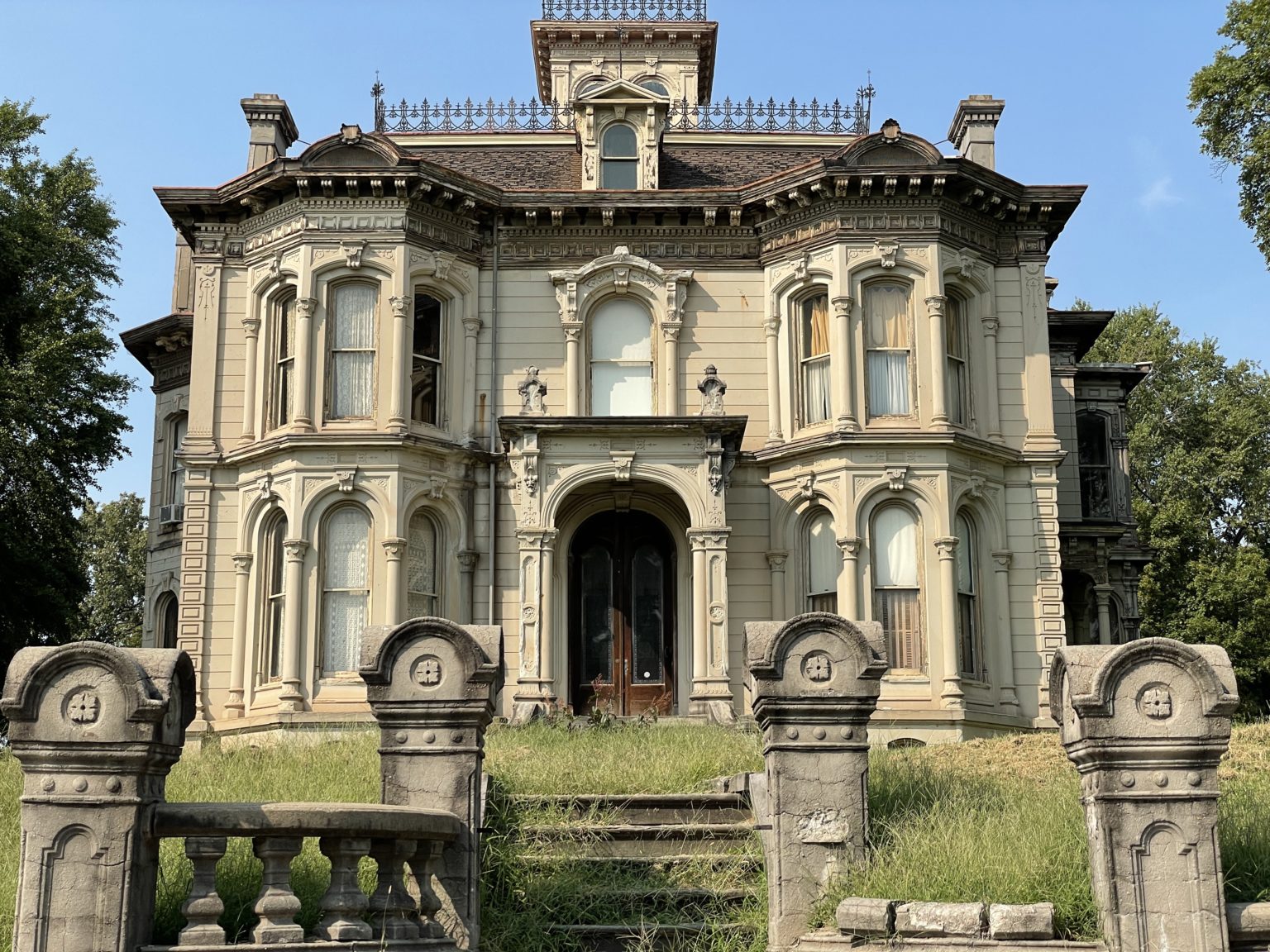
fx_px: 1908
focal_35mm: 52
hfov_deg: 36.8
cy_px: 476
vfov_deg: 28.0
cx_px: 635
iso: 25
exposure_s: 1/1295
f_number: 2
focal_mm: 6
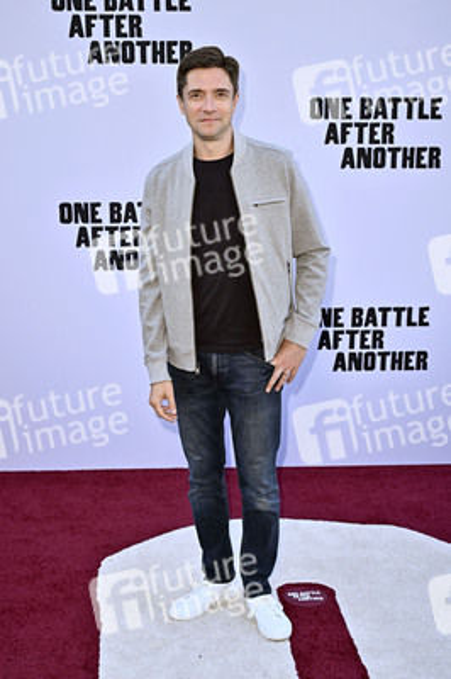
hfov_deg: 28.6
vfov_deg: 41.9
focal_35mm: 47
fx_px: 885
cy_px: 340
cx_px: 226
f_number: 5
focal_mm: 47
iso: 800
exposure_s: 1/320
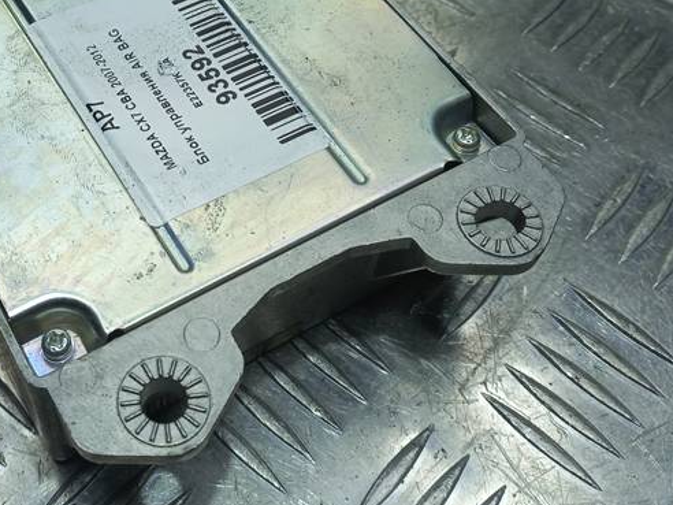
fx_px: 1011
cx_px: 159
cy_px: 120
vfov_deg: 27.6
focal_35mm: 52
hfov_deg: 35.9
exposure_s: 1/114
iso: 25
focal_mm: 4.6
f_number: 1.8
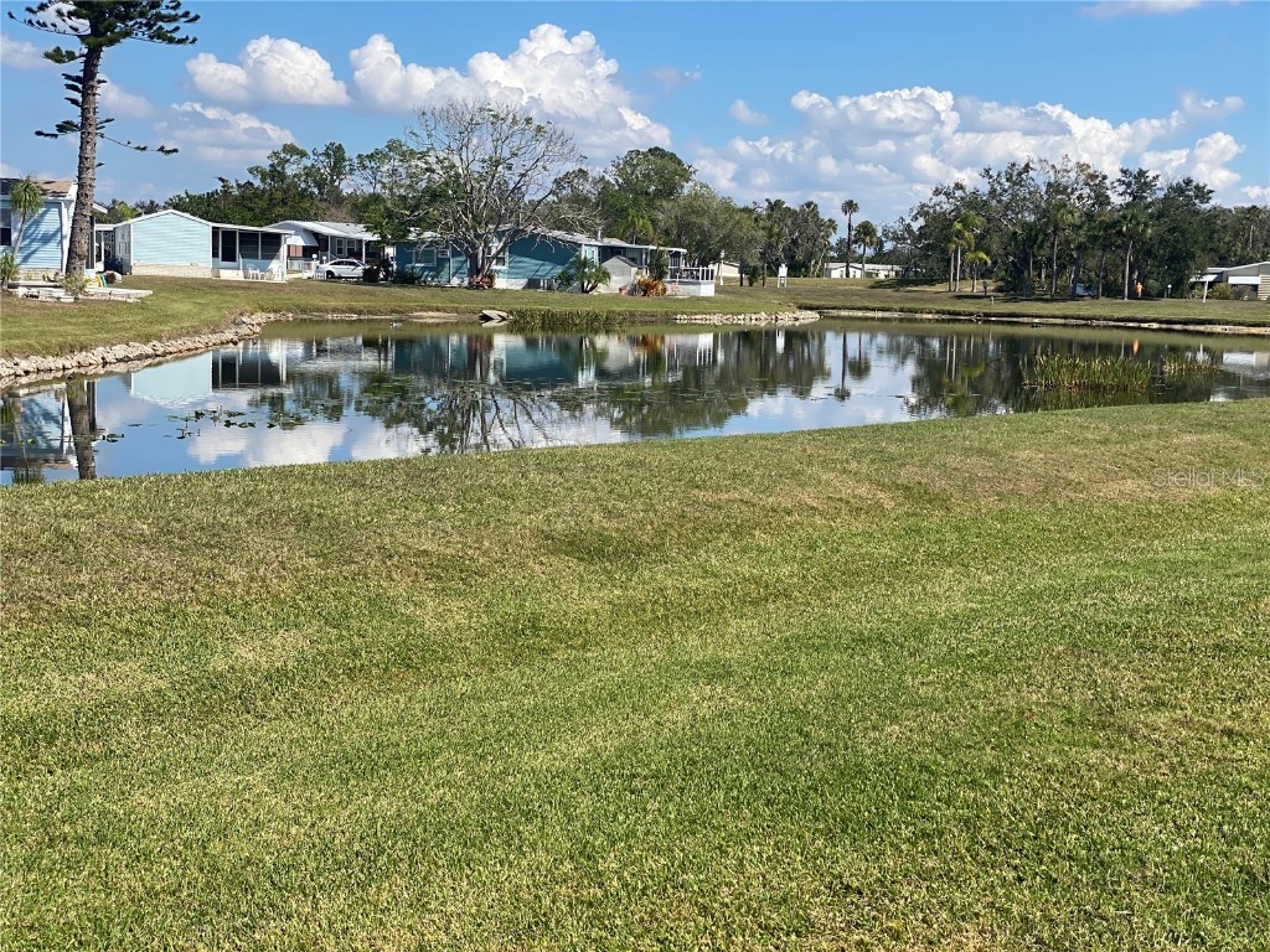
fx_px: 1908
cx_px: 635
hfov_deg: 36.8
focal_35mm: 52
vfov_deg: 28.0
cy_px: 476
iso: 20
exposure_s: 1/1845
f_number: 2
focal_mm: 6
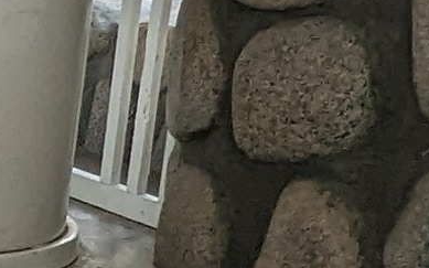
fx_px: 2081
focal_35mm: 178
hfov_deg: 10.1
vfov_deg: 7.0
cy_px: 596
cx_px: -642
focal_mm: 2.35
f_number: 2.2
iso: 38
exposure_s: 1/275
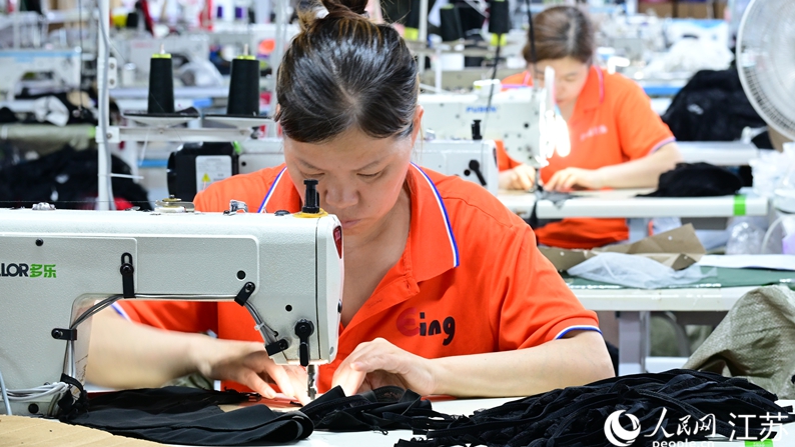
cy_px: 196
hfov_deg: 16.0
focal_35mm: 135
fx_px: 2836
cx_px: 399
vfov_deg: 9.0
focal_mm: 85
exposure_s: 1/10
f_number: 9
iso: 1000
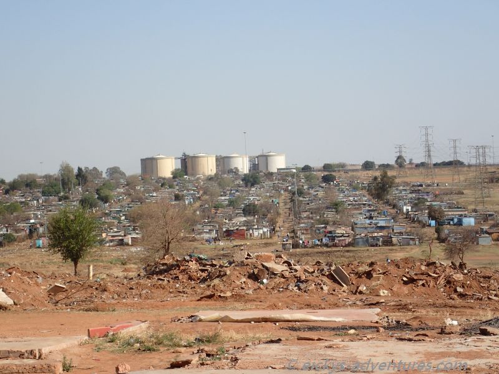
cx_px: 250
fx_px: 1442
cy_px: 187
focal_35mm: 100
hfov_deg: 19.6
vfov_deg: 14.8
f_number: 6.3
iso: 100
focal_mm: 18
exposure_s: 1/250
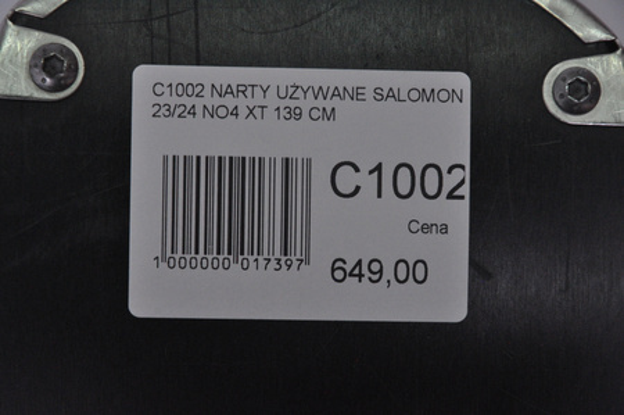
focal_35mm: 158
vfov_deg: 8.7
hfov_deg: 13.1
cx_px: 312
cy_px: 208
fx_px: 2727
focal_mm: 105
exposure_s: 1/125
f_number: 9.5
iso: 3200
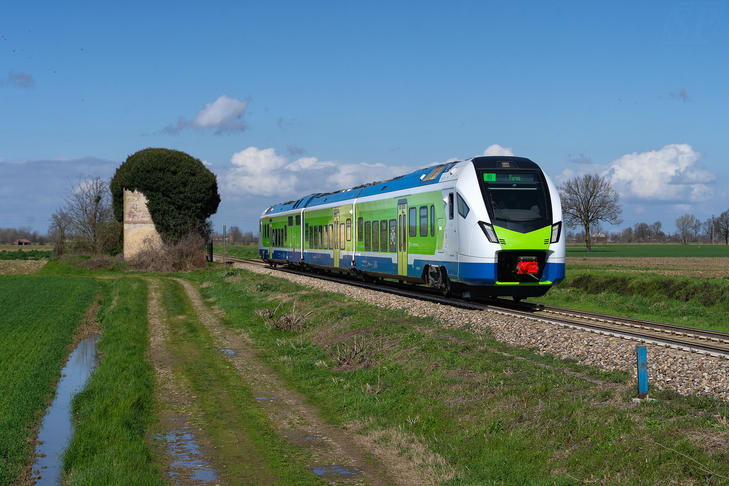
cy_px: 243
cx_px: 364
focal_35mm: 71
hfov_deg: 28.5
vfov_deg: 19.2
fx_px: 1438
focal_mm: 71
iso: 400
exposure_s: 1/2500
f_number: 8
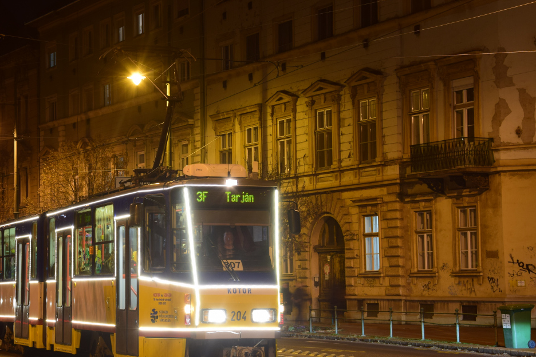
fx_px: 1489
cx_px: 170
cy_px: 164
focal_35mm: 100
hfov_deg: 20.3
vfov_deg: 13.7
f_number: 6.3
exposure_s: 1/1.6
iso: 200
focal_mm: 48
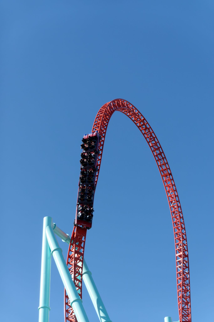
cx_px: 107
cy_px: 161
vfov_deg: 25.1
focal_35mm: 81
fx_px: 722
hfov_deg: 16.9
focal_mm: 29.7
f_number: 4
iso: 320
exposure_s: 1/2000
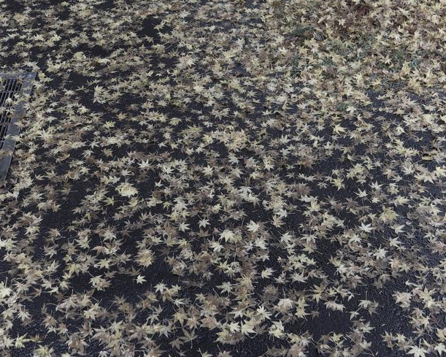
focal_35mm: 55
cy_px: 161
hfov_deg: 34.1
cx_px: 190
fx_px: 726
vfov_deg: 27.6
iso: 200
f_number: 3.6
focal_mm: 23
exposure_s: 1/34
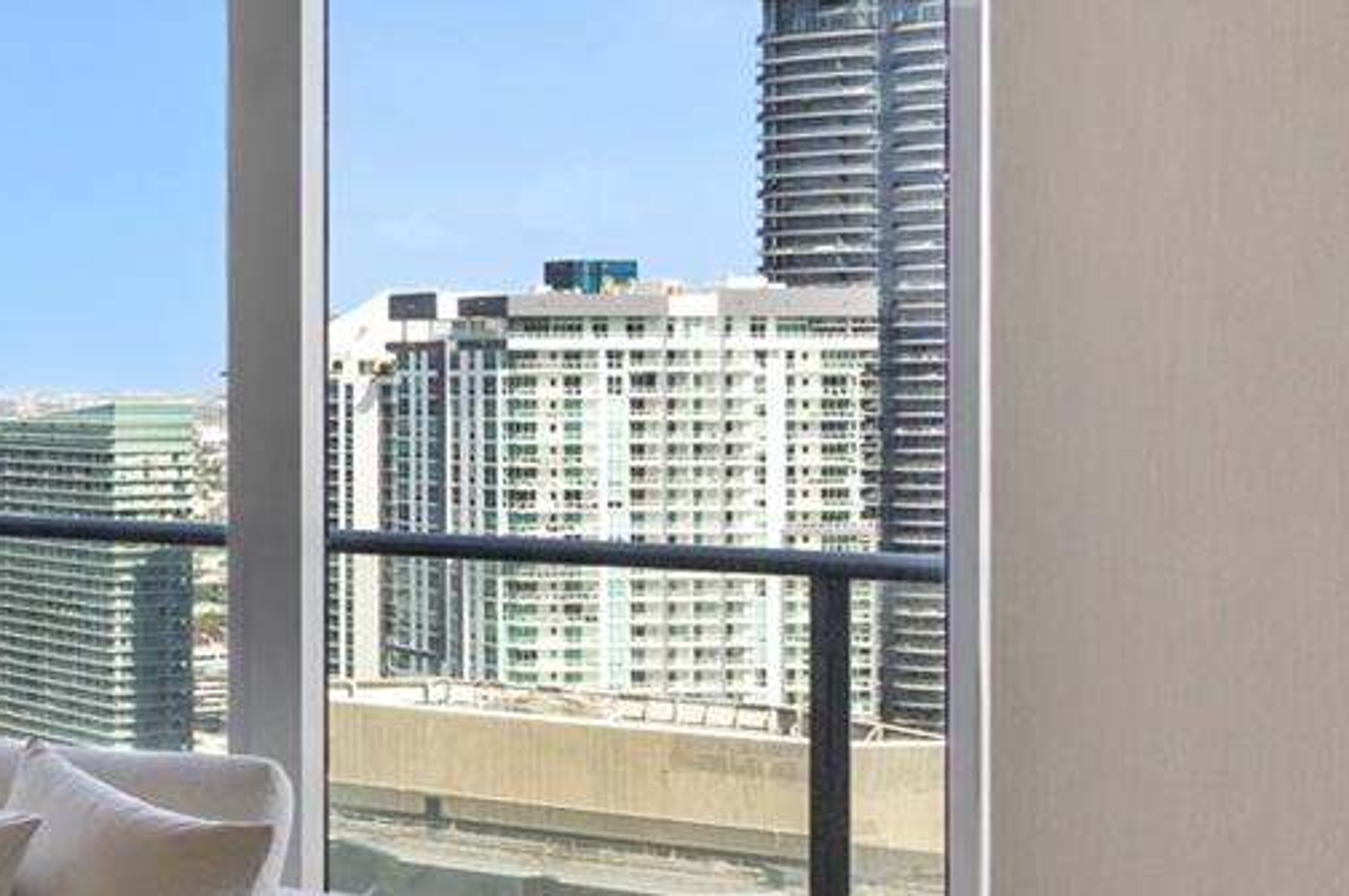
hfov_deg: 25.3
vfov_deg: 25.0
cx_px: -784
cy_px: 440
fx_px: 2021
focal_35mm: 54
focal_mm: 17
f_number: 7.1
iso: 320
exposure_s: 1/250
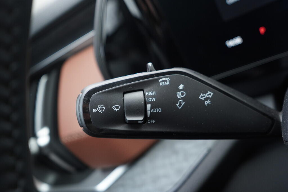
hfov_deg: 53.1
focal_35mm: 36
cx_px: 144
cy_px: 96
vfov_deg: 36.9
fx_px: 288
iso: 400
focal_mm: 24
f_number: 2.8
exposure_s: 1/40
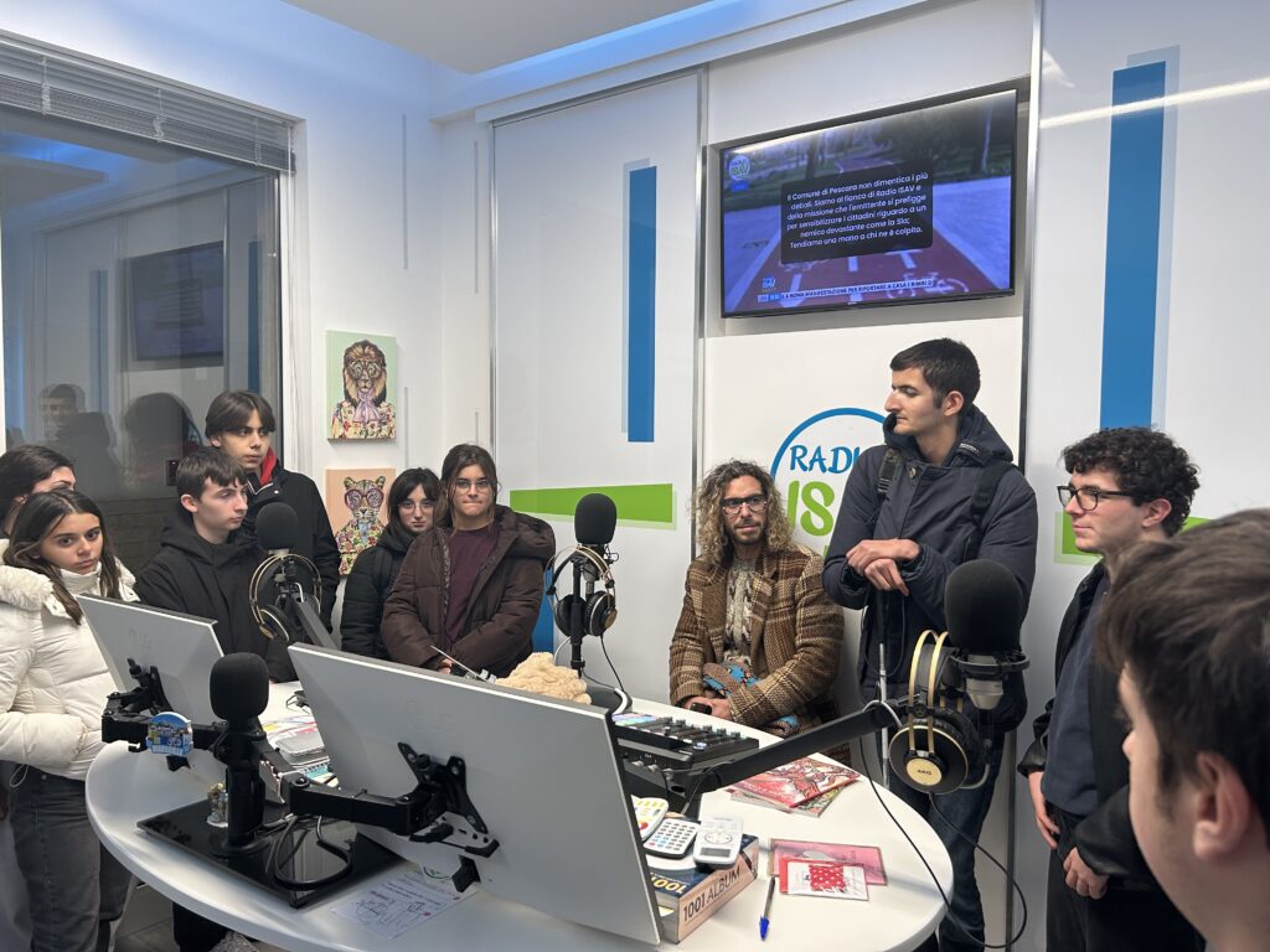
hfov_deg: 67.3
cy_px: 476
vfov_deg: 53.1
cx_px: 635
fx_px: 954
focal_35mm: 26
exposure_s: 1/92
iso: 125
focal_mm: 5.7
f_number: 1.5
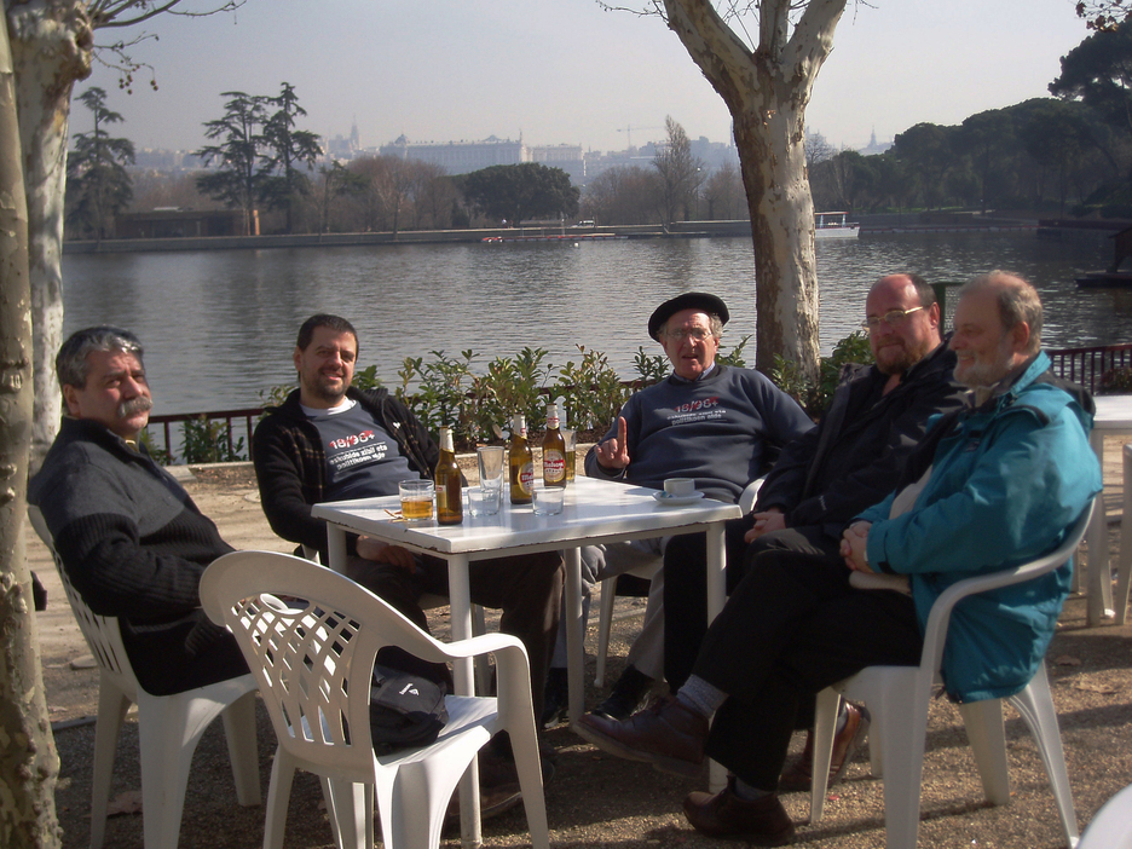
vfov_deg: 28.6
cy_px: 424
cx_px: 566
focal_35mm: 51
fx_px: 1668
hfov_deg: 37.5
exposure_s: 1/320
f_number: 4.1
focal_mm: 8.46
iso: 64
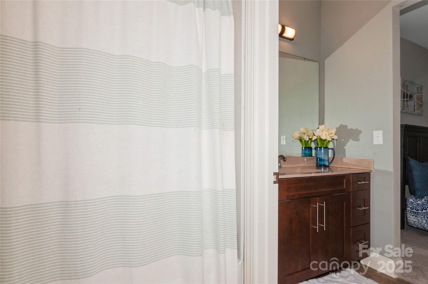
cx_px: 214
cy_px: 142
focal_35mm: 18
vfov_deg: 67.2
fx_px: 214
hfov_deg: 90.1
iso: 200
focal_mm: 12
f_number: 8
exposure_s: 1/60
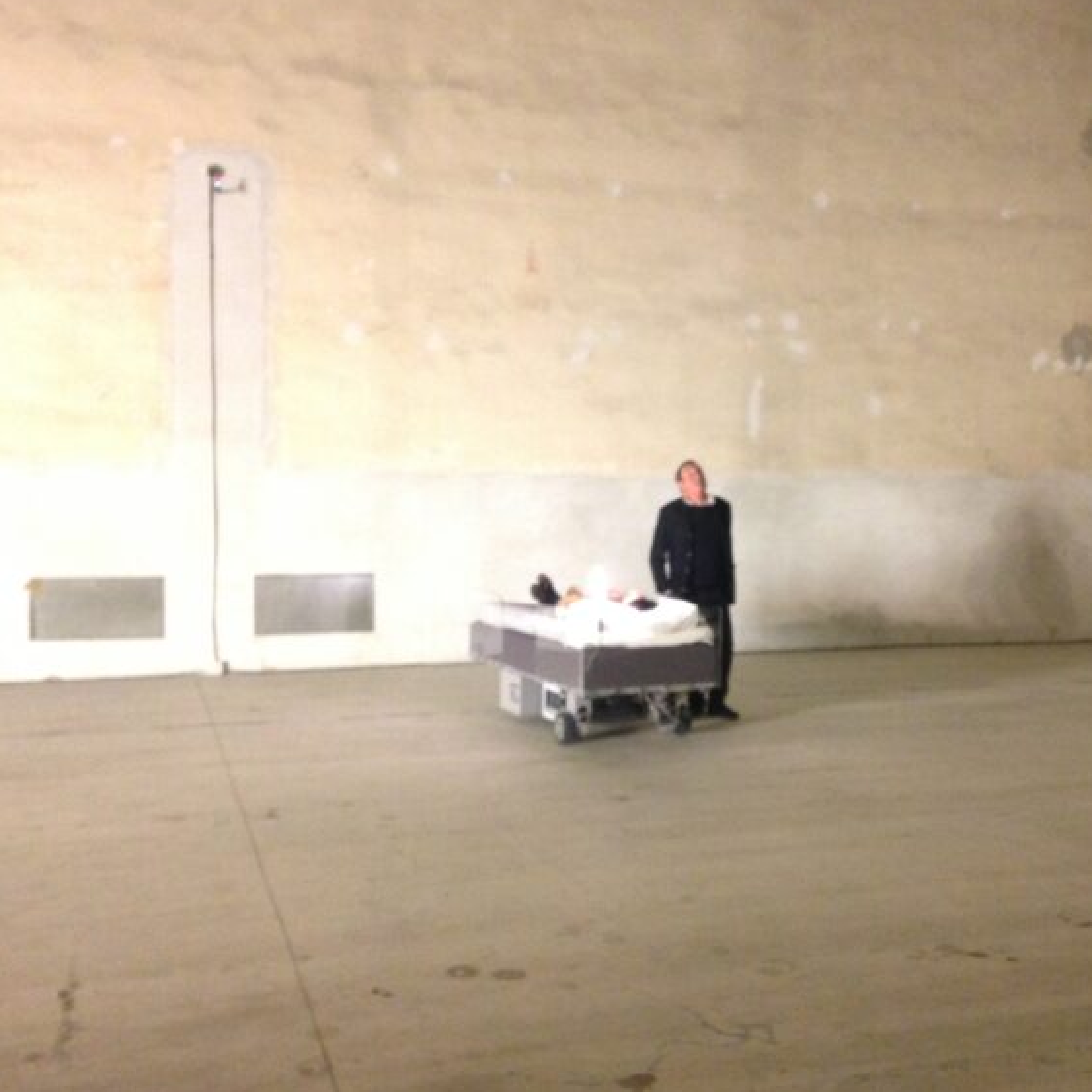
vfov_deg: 41.9
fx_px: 1428
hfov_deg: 41.7
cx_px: 651
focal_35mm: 40
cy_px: 540
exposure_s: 1/15
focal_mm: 4.12
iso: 400
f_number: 2.4
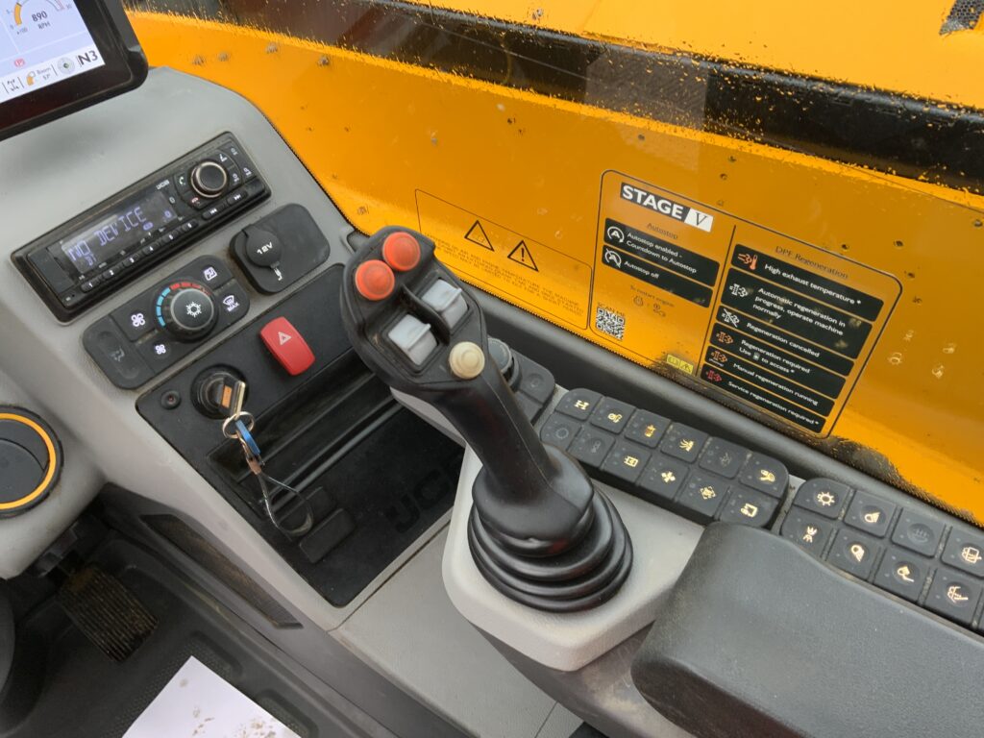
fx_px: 824
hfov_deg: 61.7
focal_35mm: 29
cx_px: 492
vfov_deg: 48.2
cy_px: 369
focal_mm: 3
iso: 64
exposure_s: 1/50
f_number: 1.8
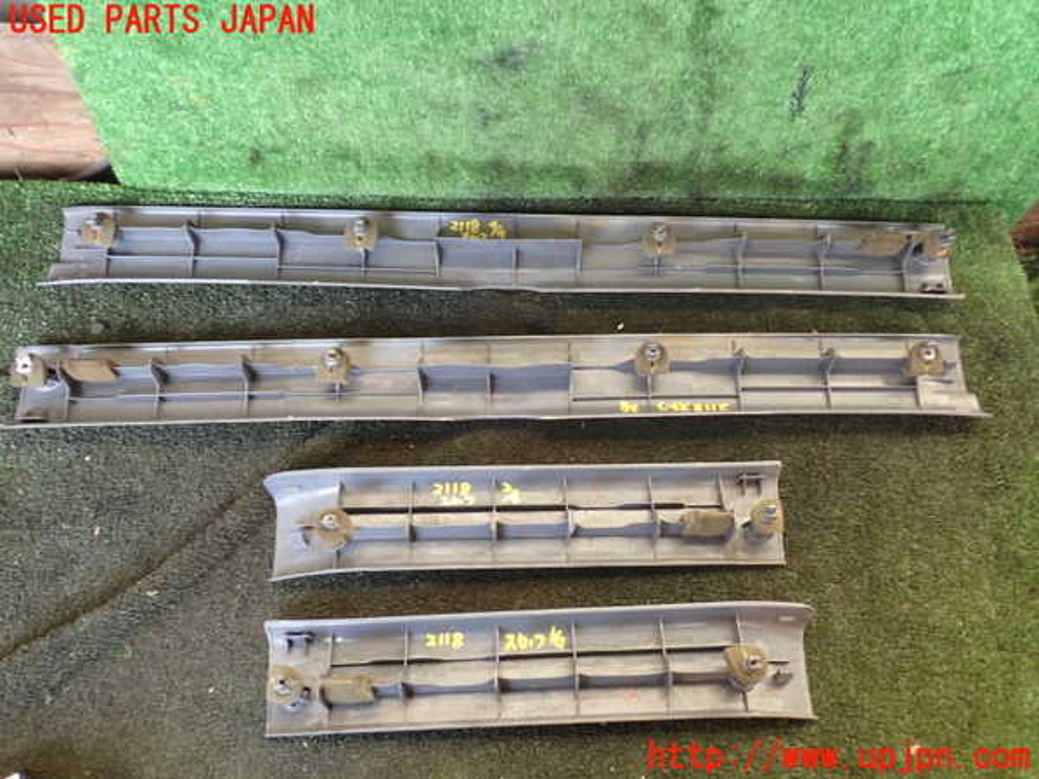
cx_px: 520
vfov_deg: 46.8
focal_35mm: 30
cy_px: 390
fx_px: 900
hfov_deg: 60.0
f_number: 2.3
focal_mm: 5.4
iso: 200
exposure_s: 1/60
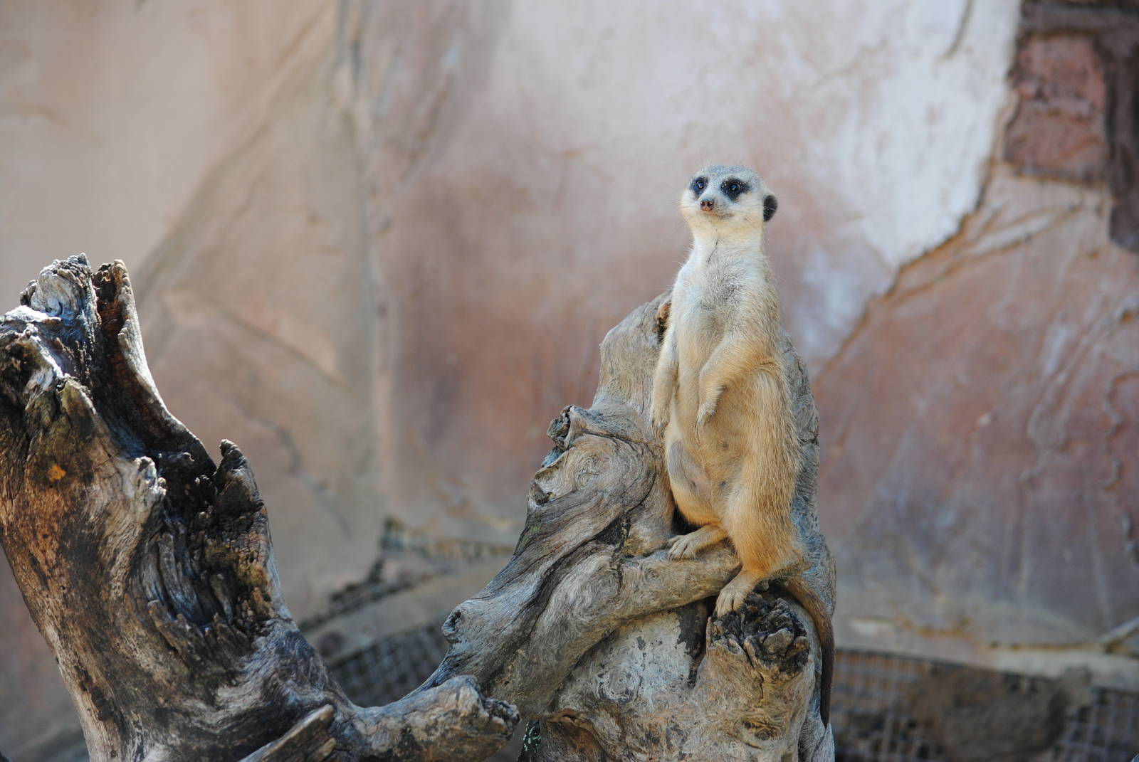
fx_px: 4846
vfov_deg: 9.0
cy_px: 381
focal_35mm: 153
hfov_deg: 13.4
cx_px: 570
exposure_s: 1/200
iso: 200
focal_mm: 102
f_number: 4.8
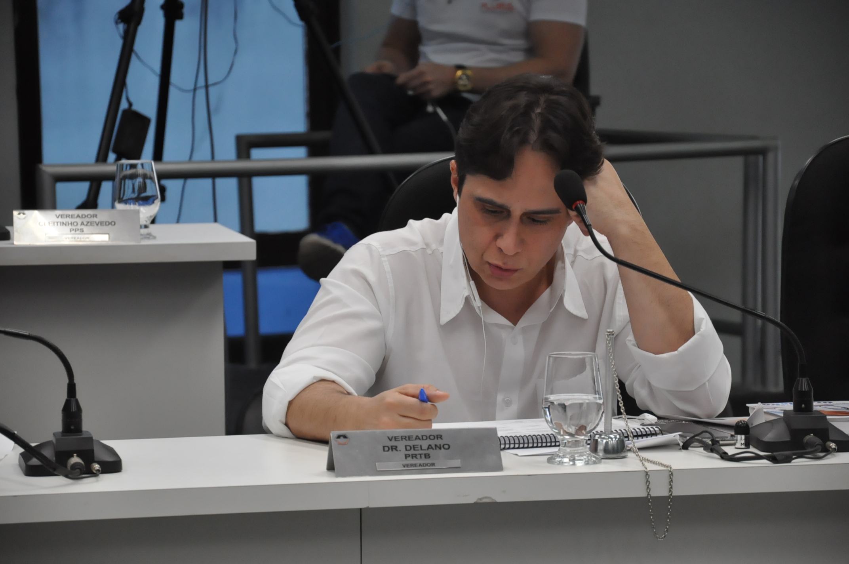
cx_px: 424
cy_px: 282
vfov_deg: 8.7
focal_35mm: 158
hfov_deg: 13.1
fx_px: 3710
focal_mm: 105
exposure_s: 1/200
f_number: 5.6
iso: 2000
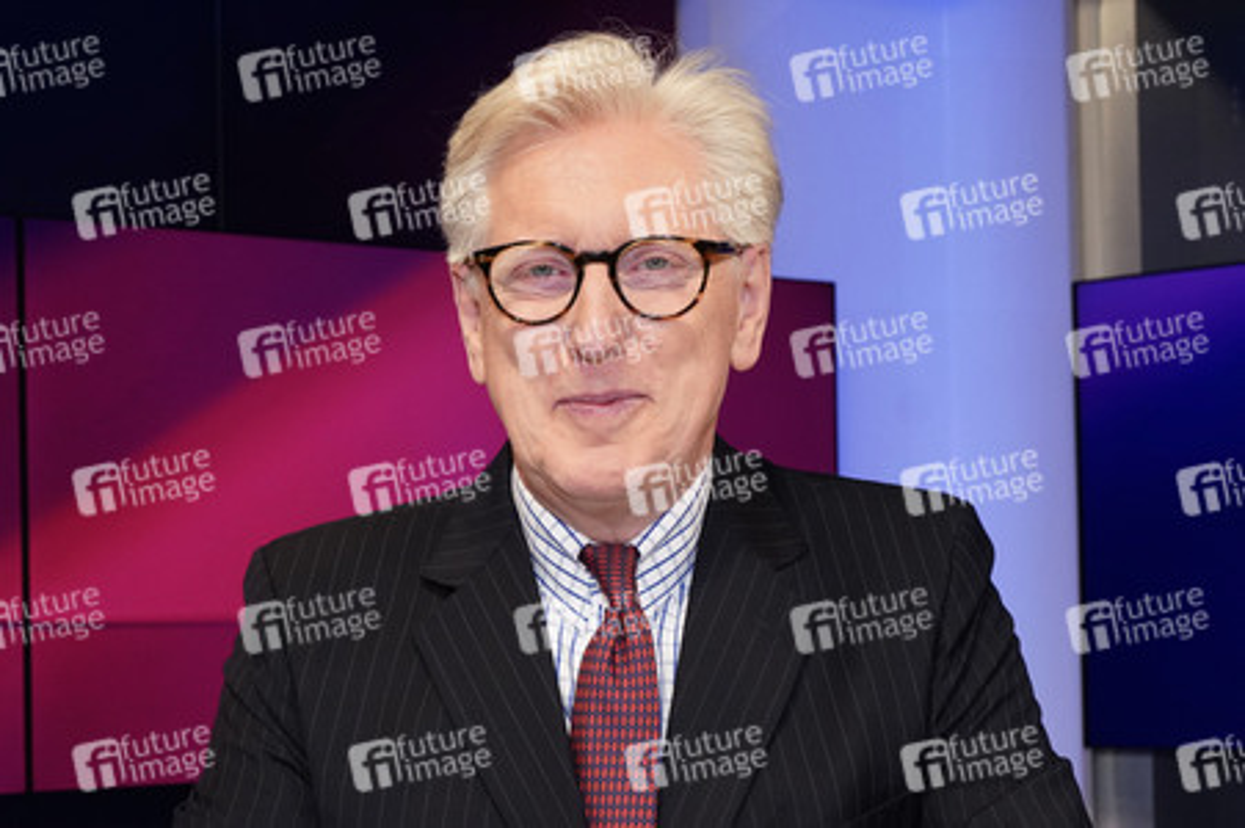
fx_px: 1140
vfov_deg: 39.9
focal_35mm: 33
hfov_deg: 57.3
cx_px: 622
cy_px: 414
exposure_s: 1/125
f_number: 5.6
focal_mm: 33
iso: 2000
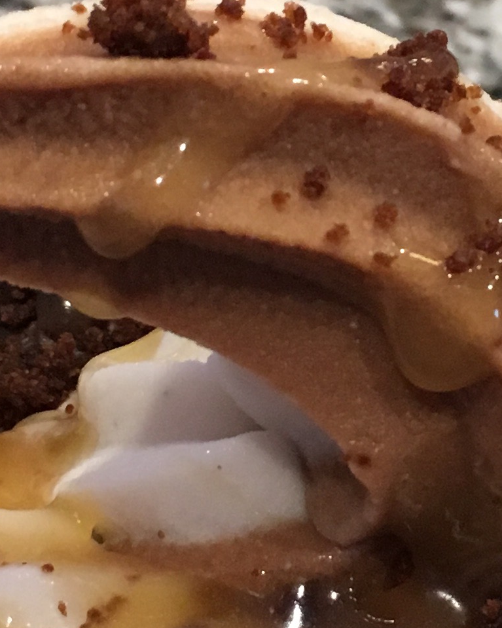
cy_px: 182
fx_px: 2210
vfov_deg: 16.1
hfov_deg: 12.9
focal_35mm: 119
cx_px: 374
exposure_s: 1/30
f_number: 2.2
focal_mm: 4.15
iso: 160
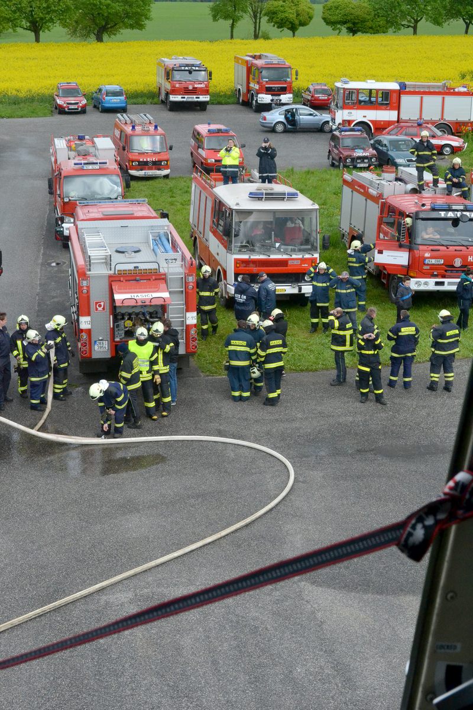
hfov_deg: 21.6
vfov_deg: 31.9
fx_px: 1242
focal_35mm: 63
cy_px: 355
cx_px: 236
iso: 1600
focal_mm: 42
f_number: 13
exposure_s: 1/640
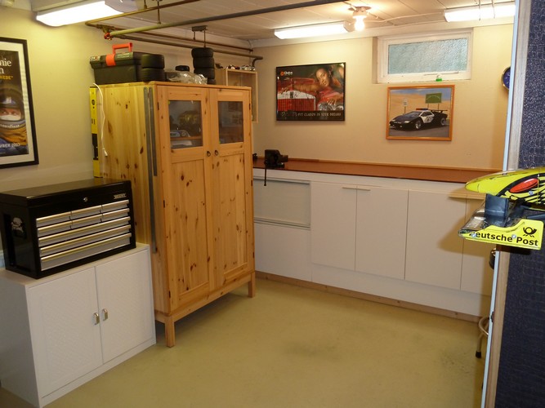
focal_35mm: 29
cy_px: 204
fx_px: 456
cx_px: 272
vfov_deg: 48.2
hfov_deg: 61.7
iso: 200
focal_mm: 4.7
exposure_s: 1/30
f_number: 3.4
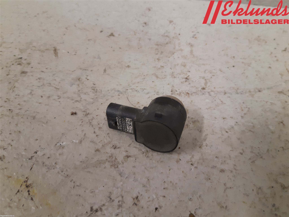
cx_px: 144
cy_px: 108
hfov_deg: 67.3
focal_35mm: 26
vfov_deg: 53.1
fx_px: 217
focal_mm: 3.93
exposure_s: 1/50
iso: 200
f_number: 1.7
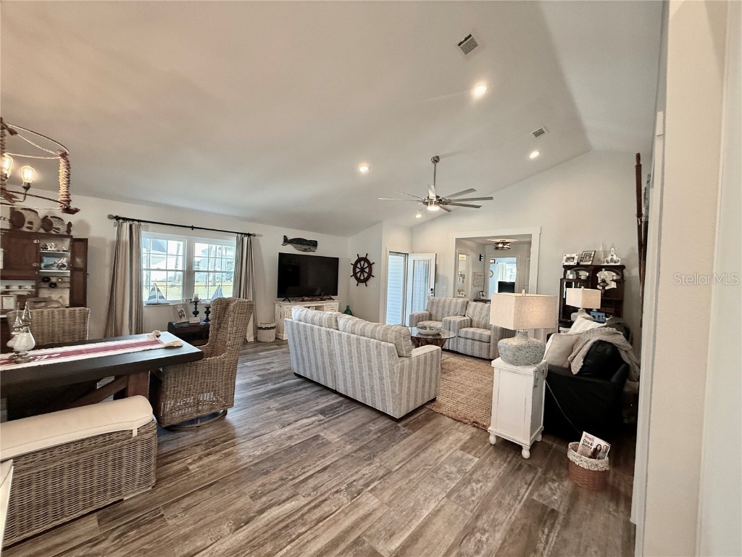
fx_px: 300
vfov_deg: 85.7
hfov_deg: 102.1
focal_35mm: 14
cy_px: 278
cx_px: 371
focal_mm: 2.22
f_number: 2.2
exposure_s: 1/120
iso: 400
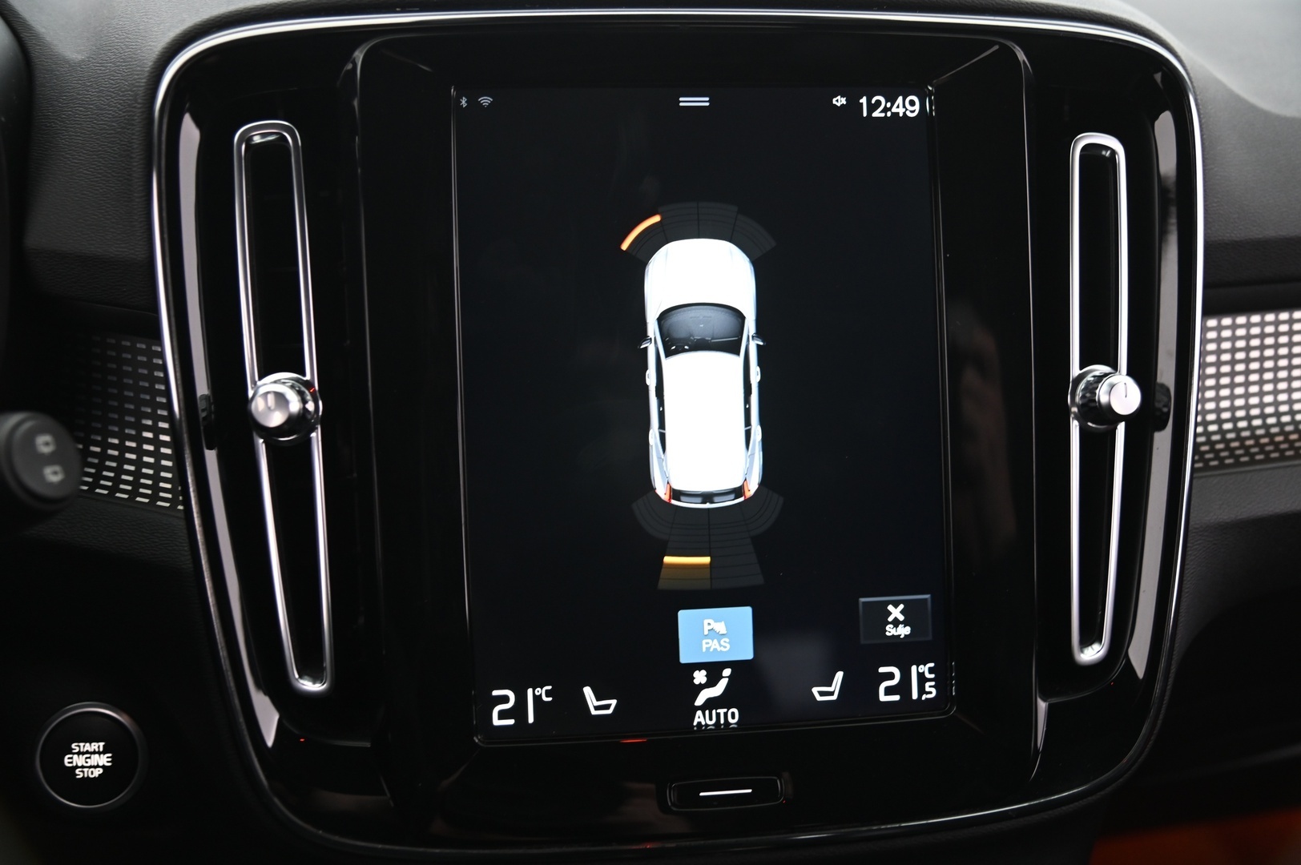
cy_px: 432
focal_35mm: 38
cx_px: 650
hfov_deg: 50.7
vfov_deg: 35.0
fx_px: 1372
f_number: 4
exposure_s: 1/15
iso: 2000
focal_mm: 38
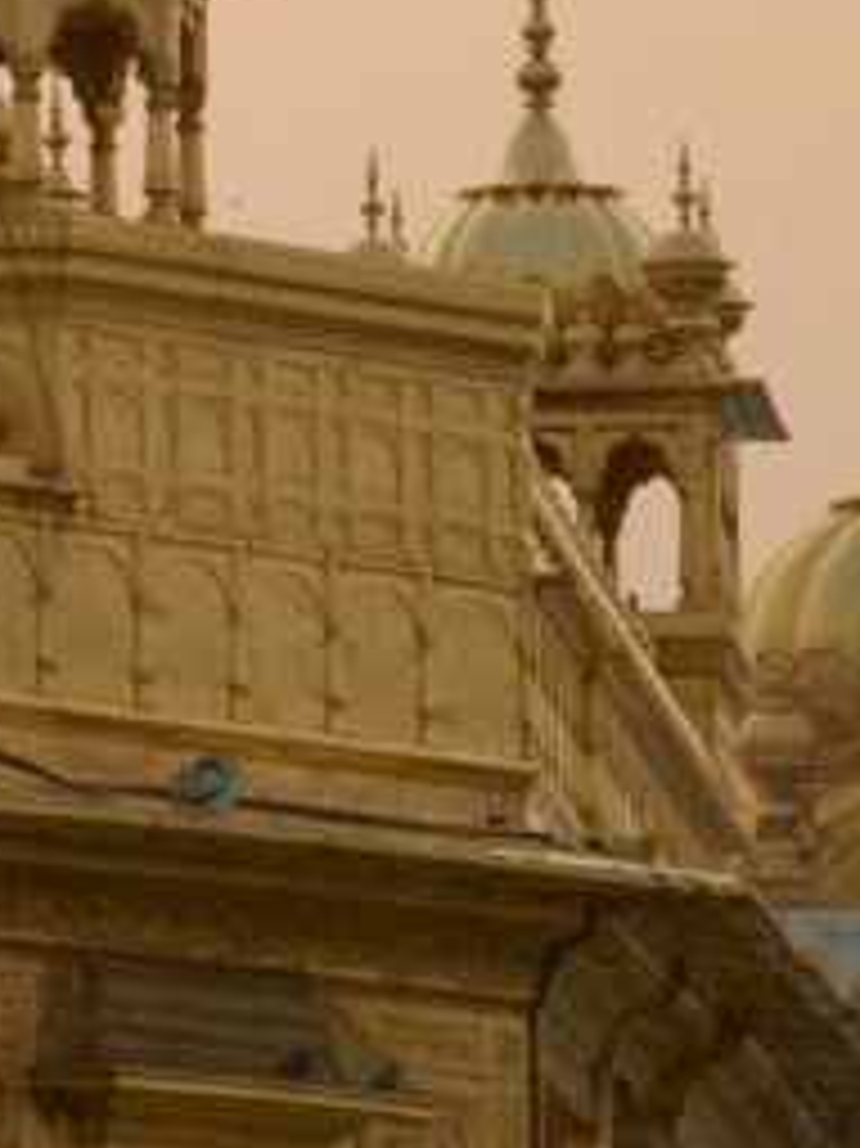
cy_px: 88
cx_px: -792
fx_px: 14322
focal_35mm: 432
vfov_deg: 4.6
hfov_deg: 3.4
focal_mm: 95
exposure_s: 1/750
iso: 400
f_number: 6.7
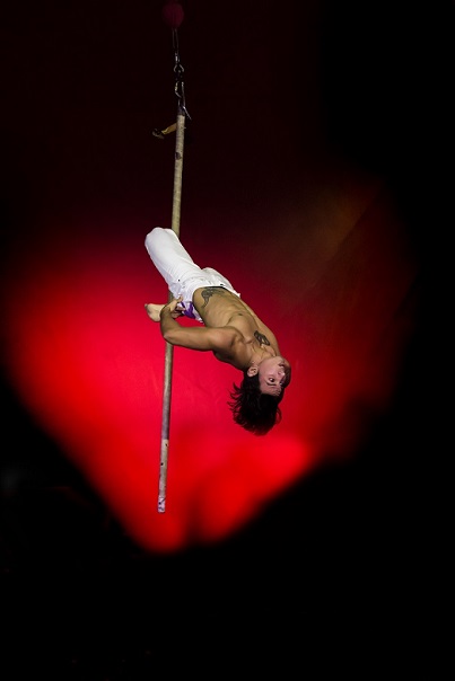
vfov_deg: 15.6
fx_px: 2482
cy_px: 340
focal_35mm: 131
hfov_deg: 10.5
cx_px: 228
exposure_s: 1/320
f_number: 5
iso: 6400
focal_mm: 131
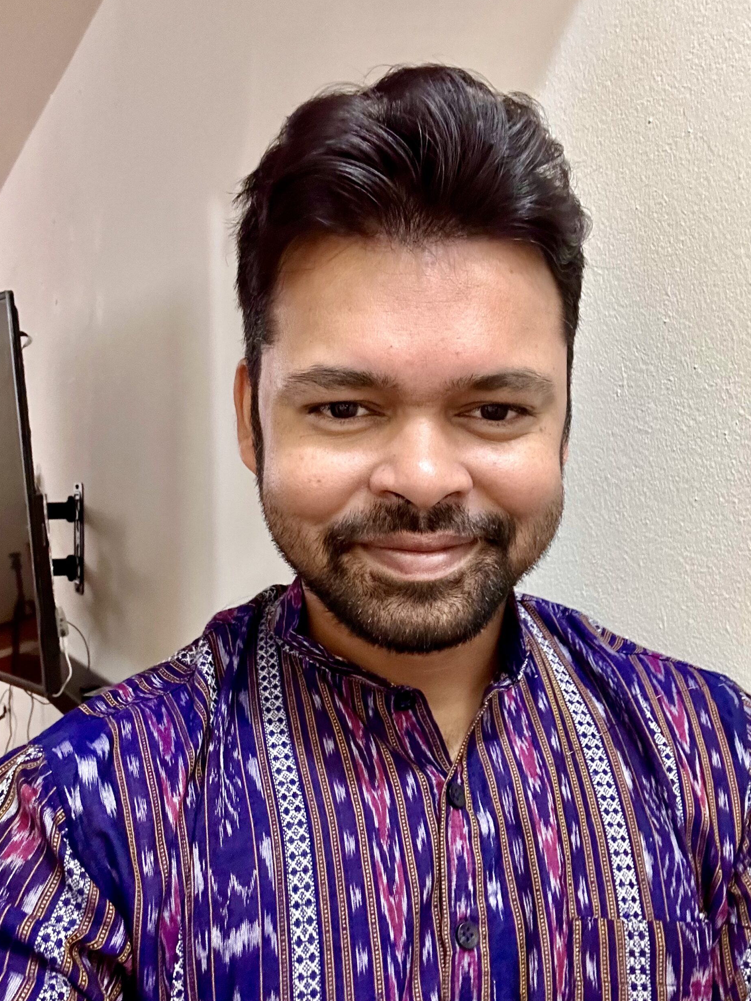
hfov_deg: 45.4
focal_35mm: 31
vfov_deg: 58.3
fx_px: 897
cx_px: 383
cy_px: 486
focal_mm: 2.69
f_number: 1.9
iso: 500
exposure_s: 1/30
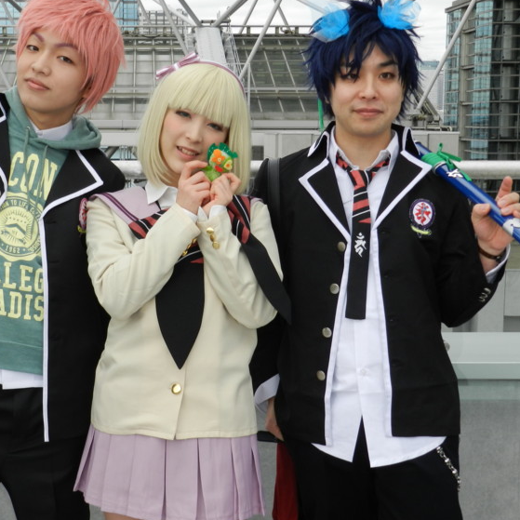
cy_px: 258
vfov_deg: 25.7
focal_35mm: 67
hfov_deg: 25.5
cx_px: 153
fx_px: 1139
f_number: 4.4
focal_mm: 9.4
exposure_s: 1/320
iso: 160
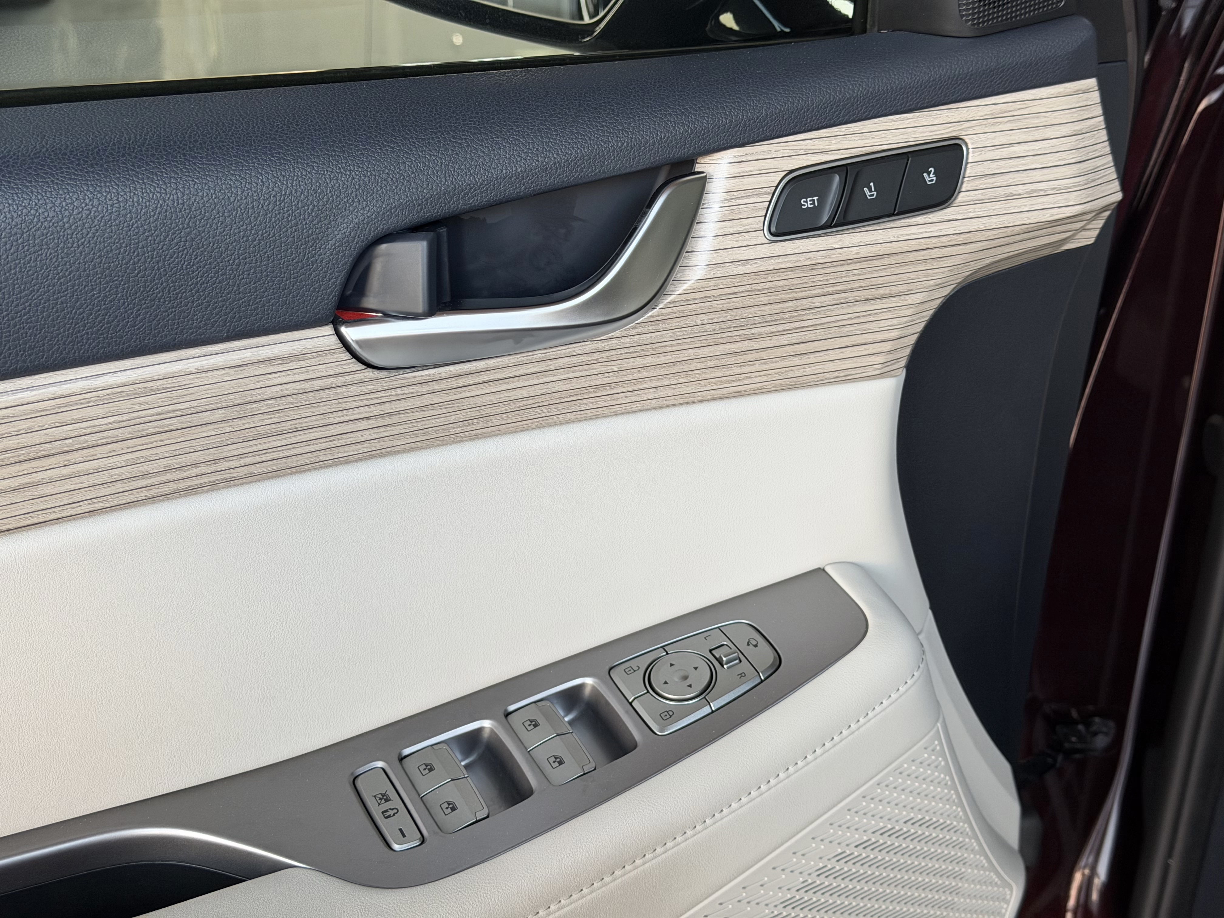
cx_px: 612
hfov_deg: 39.7
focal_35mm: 48
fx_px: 1697
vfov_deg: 30.3
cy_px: 459
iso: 100
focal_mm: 6.76
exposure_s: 1/96
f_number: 1.78
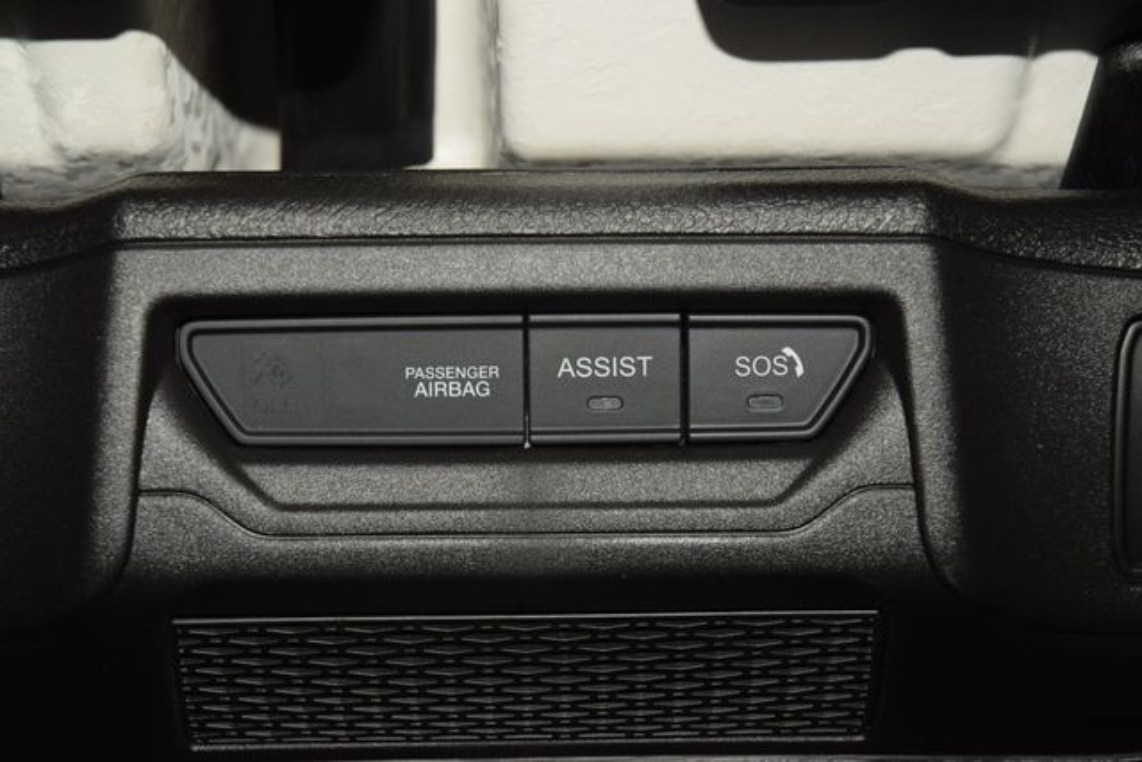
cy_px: 381
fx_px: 3331
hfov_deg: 19.5
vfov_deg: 13.0
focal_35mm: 105
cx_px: 571
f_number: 8
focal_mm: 70
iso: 100
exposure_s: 1/125
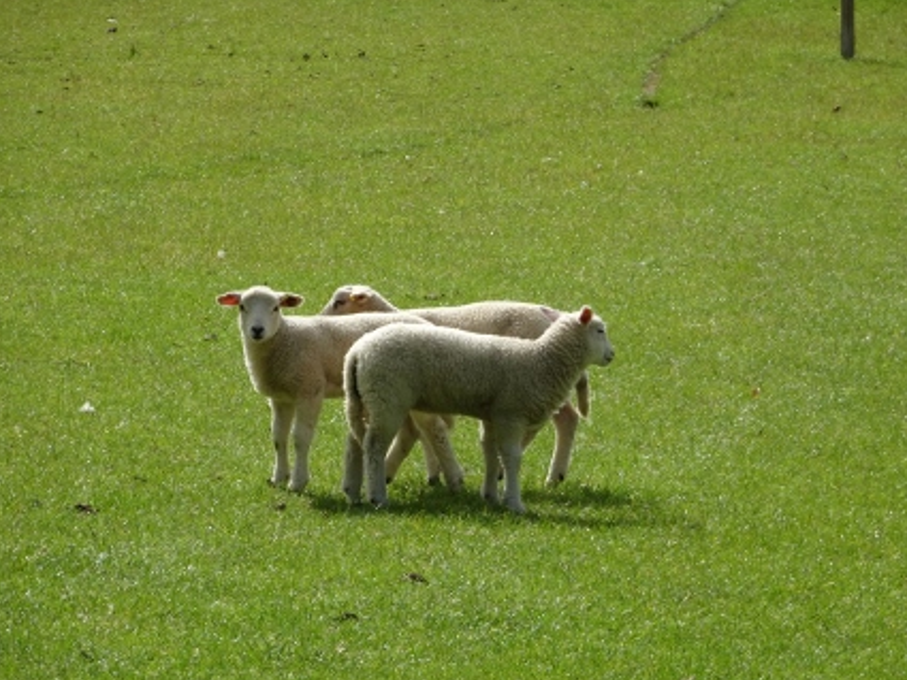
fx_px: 8046
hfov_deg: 6.5
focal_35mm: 307
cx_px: 467
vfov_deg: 4.8
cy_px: 350
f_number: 6.3
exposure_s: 1/320
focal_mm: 49.49
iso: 80
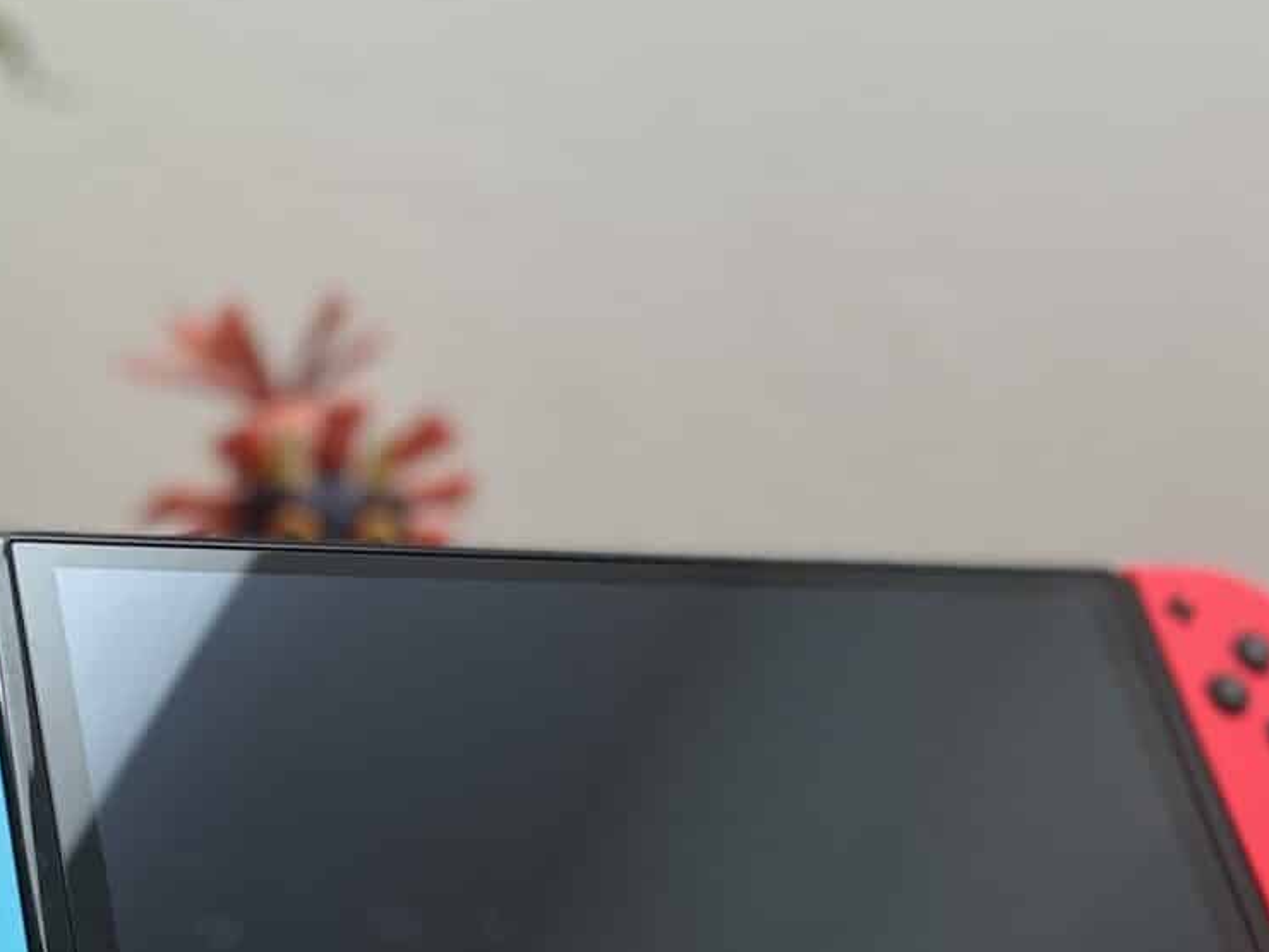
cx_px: 614
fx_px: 2639
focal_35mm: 72
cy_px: 825
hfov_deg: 27.0
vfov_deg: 20.1
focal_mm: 4.2
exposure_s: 1/68
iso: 125
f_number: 1.6
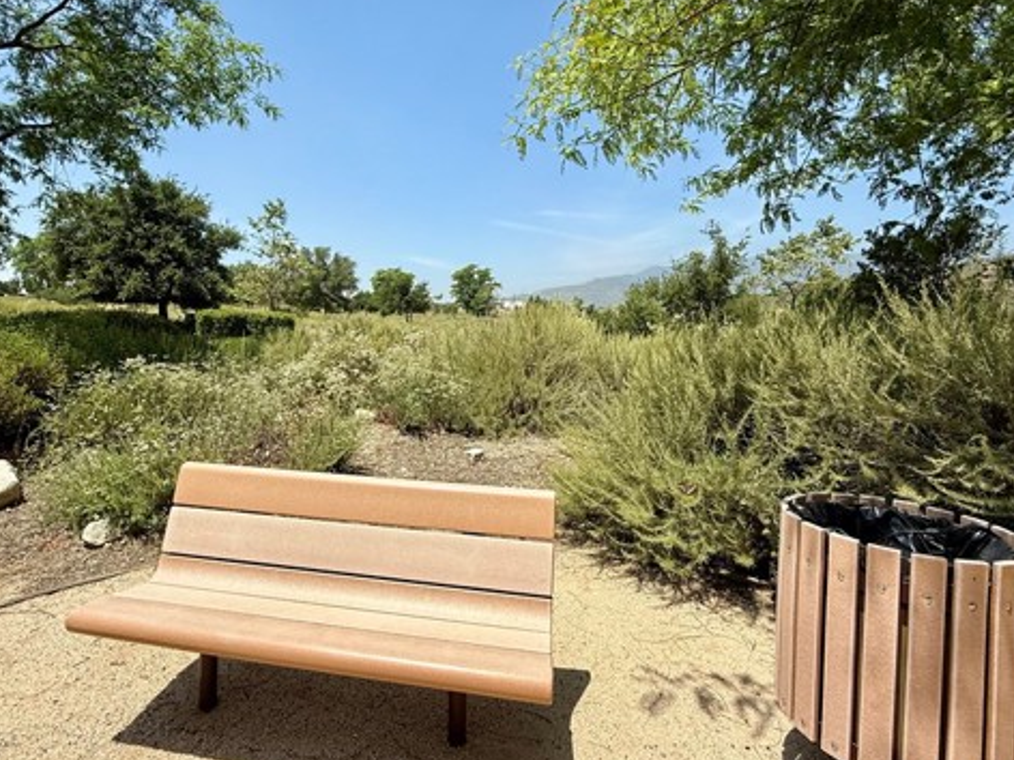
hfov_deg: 84.5
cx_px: 466
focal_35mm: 19
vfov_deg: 68.5
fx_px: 557
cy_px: 344
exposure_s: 1/2092
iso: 50
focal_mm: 2.22
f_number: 2.2
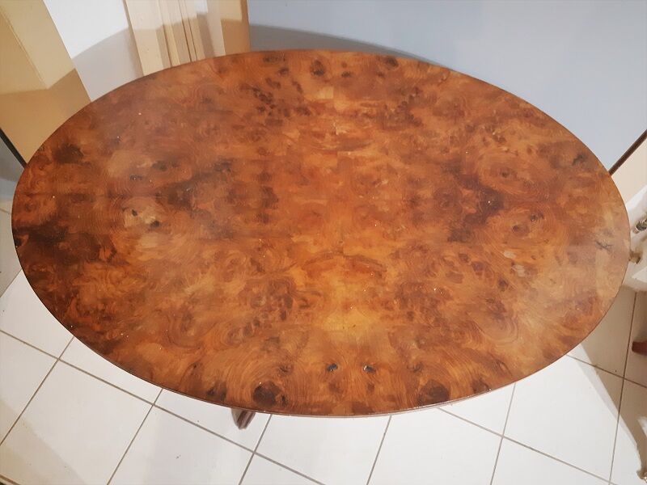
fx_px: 486
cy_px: 242
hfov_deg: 67.3
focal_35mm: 26
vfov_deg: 53.1
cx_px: 324
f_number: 1.7
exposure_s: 1/24
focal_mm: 3.93
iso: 400
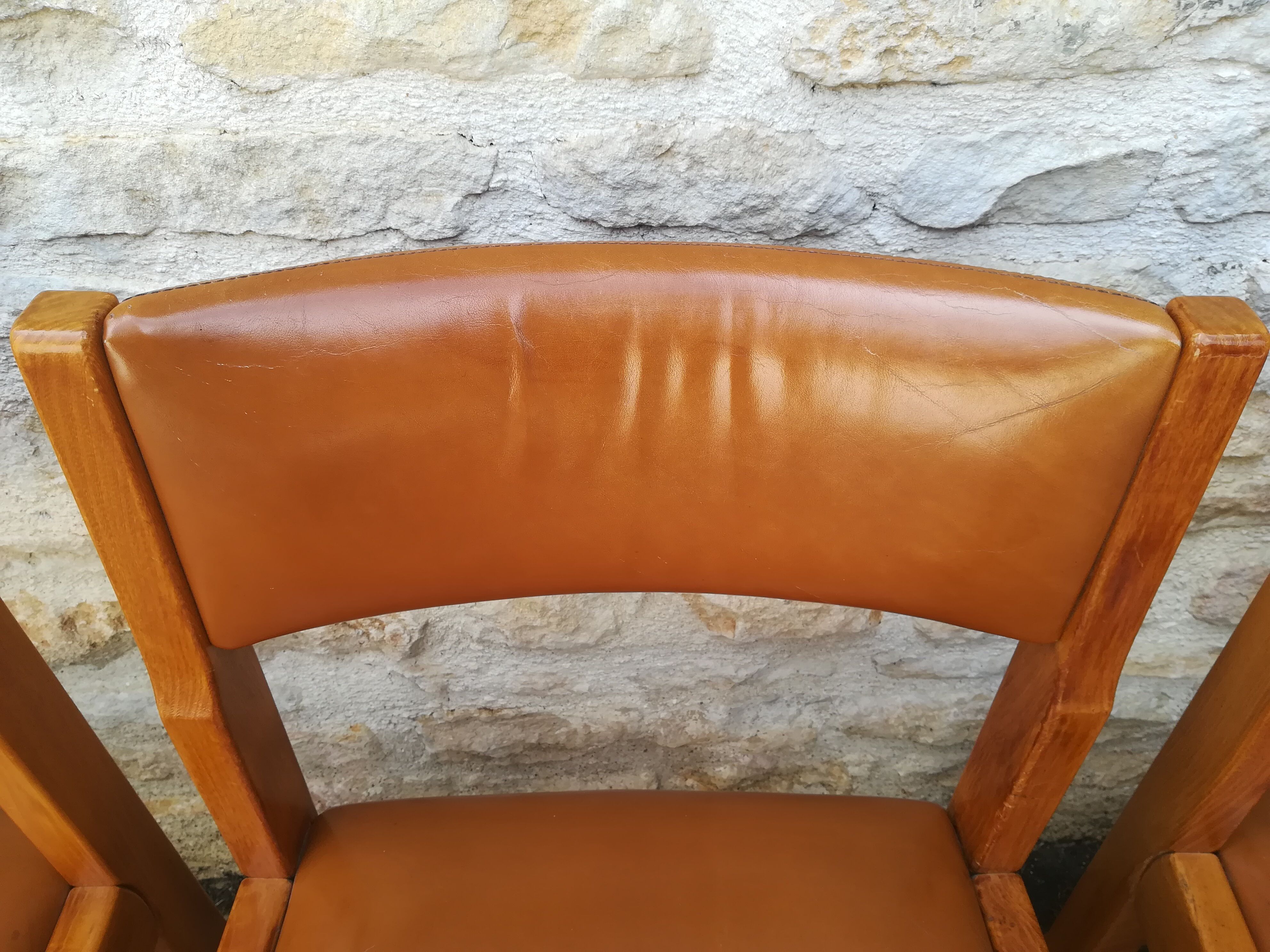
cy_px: 476
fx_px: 954
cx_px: 635
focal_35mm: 26
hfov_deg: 67.3
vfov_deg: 53.1
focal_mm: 3.83
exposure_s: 1/133
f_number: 2.2
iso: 50
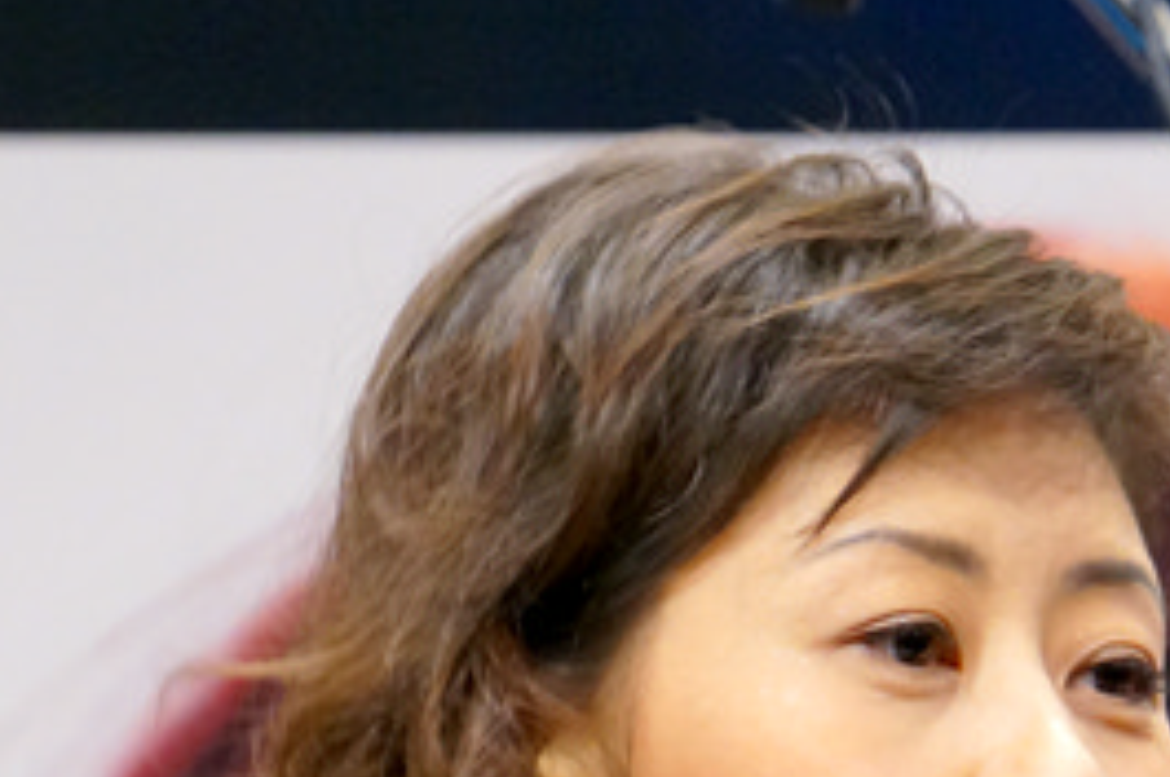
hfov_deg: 2.0
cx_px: 768
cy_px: 1130
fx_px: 33109
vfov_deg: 1.3
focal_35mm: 1020
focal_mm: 200
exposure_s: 1/30
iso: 1600
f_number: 6.3
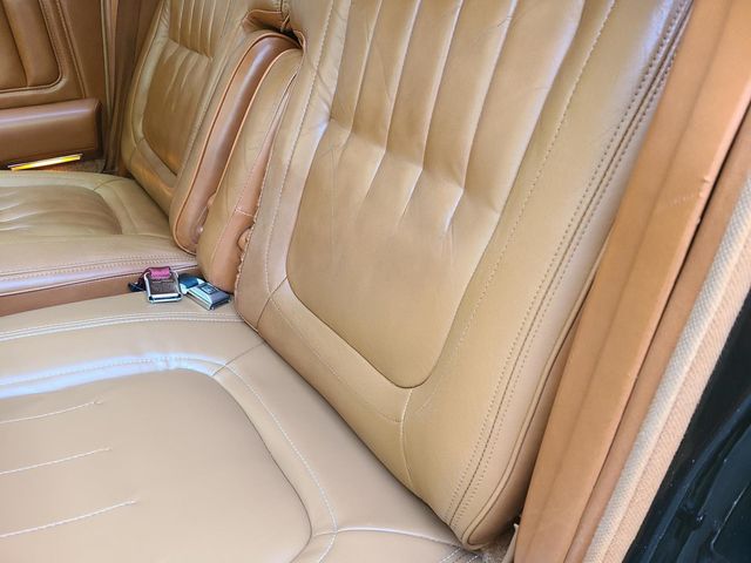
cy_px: 282
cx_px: 376
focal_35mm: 26
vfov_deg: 53.1
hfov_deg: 67.3
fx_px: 564
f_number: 1.8
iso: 160
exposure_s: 1/60
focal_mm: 5.4
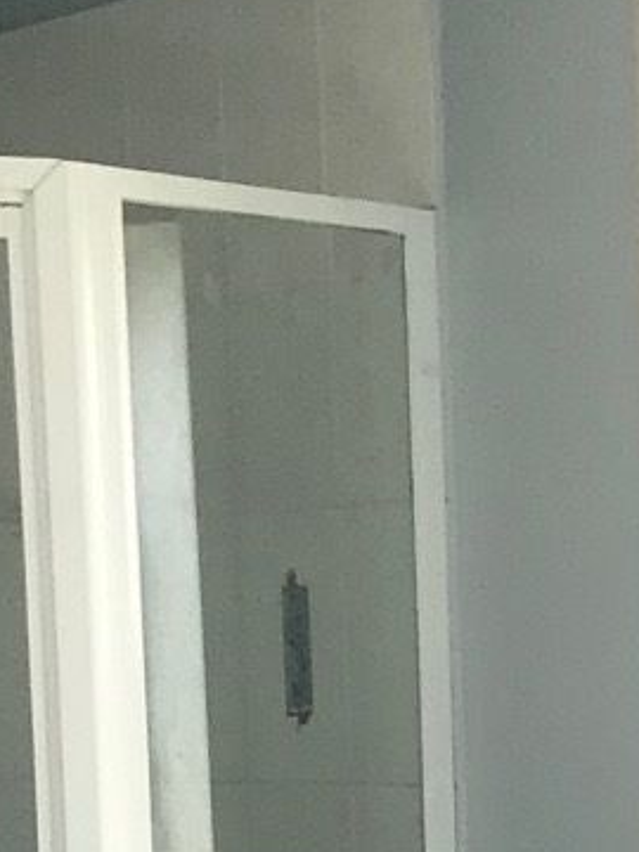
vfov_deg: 11.8
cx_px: 1311
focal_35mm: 157
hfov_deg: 8.9
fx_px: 3864
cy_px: 1444
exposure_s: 1/100
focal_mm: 3.99
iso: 25
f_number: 1.8
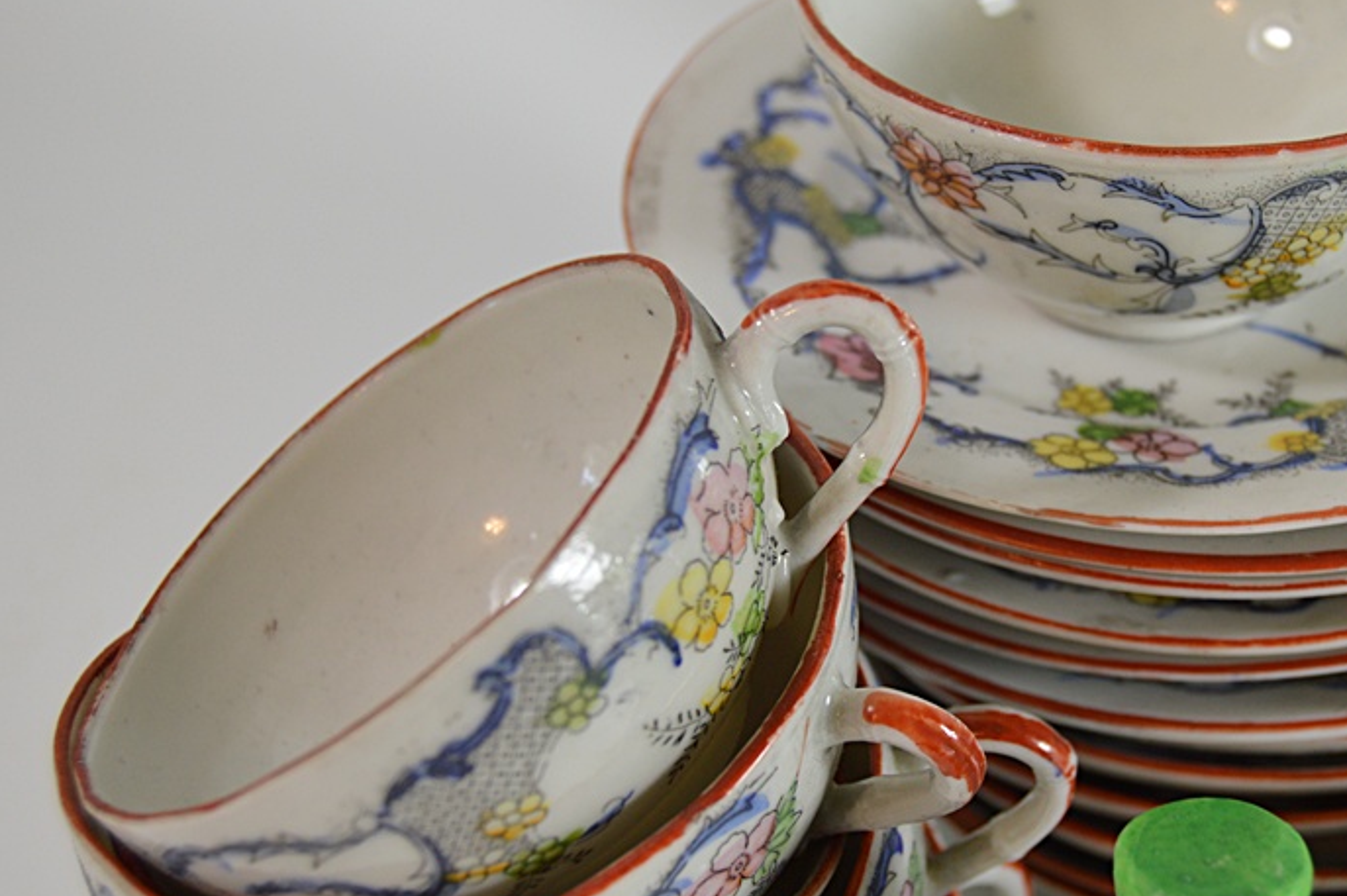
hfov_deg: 29.6
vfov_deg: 20.1
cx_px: 882
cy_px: 440
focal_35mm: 68
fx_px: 2532
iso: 400
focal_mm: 31
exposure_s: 1/100
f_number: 5
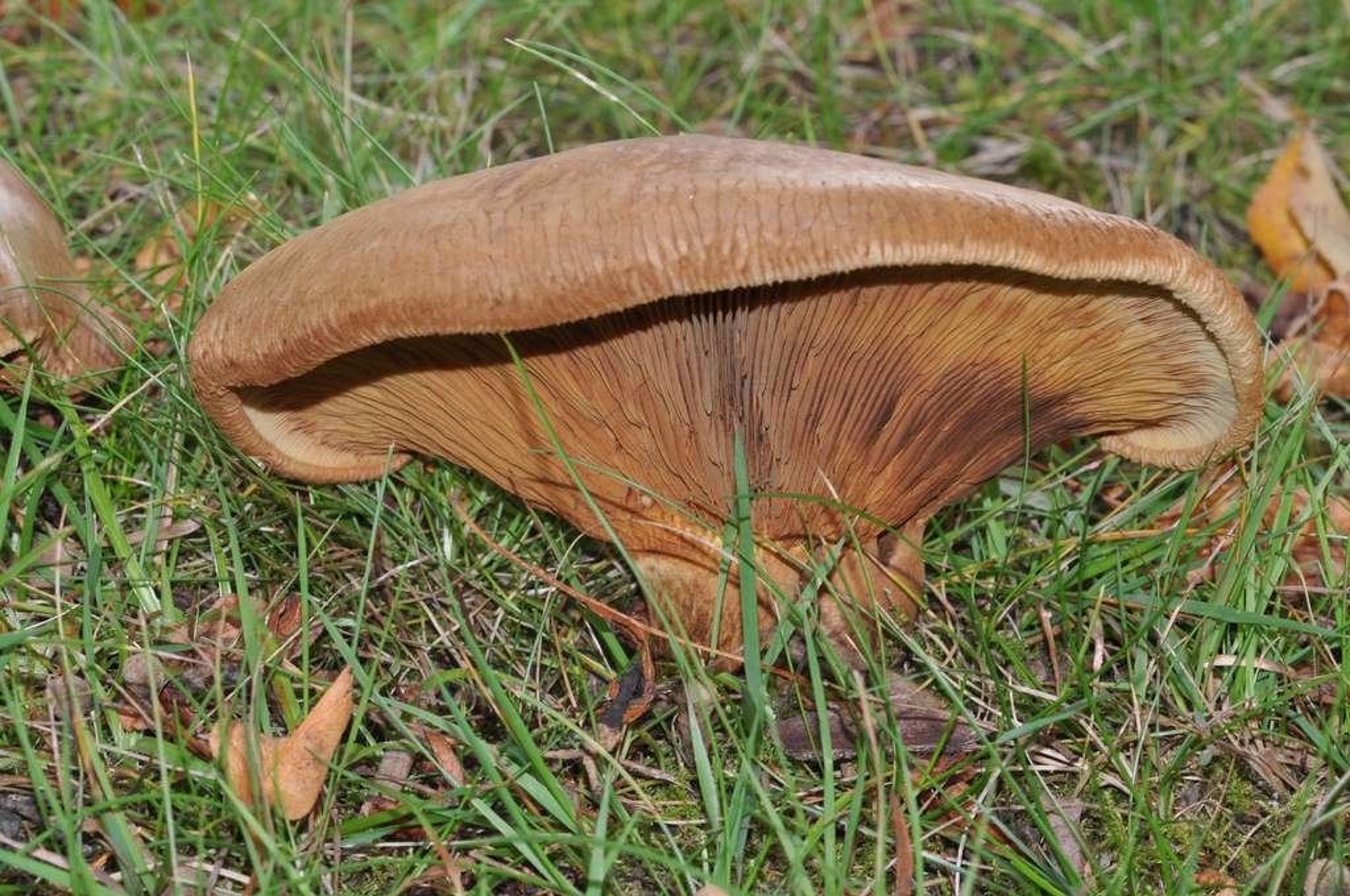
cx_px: 675
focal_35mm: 158
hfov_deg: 13.1
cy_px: 448
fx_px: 5899
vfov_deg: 8.7
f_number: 16
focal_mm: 105
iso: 250
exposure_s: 1/60
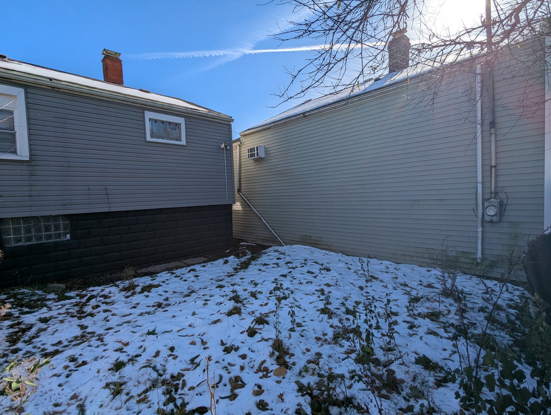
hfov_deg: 94.4
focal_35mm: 16
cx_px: 276
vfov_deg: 78.3
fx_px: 255
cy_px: 208
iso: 46
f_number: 2.2
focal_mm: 2.35
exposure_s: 1/2584
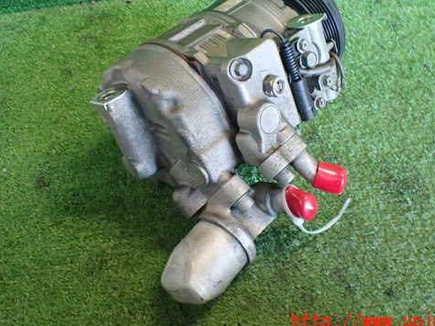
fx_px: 477
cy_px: 127
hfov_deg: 49.0
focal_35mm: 38
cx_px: 223
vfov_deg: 37.5
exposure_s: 1/80
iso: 800
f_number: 2.3
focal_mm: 5.4
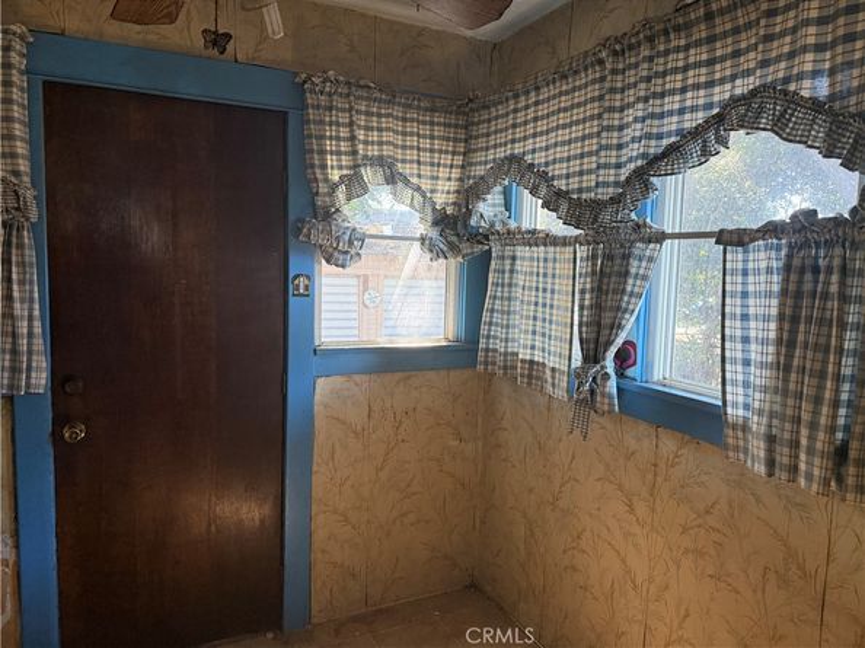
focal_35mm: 24
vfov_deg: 56.8
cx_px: 432
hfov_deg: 71.6
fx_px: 599
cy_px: 324
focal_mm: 6.76
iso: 320
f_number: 1.78
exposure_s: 1/60
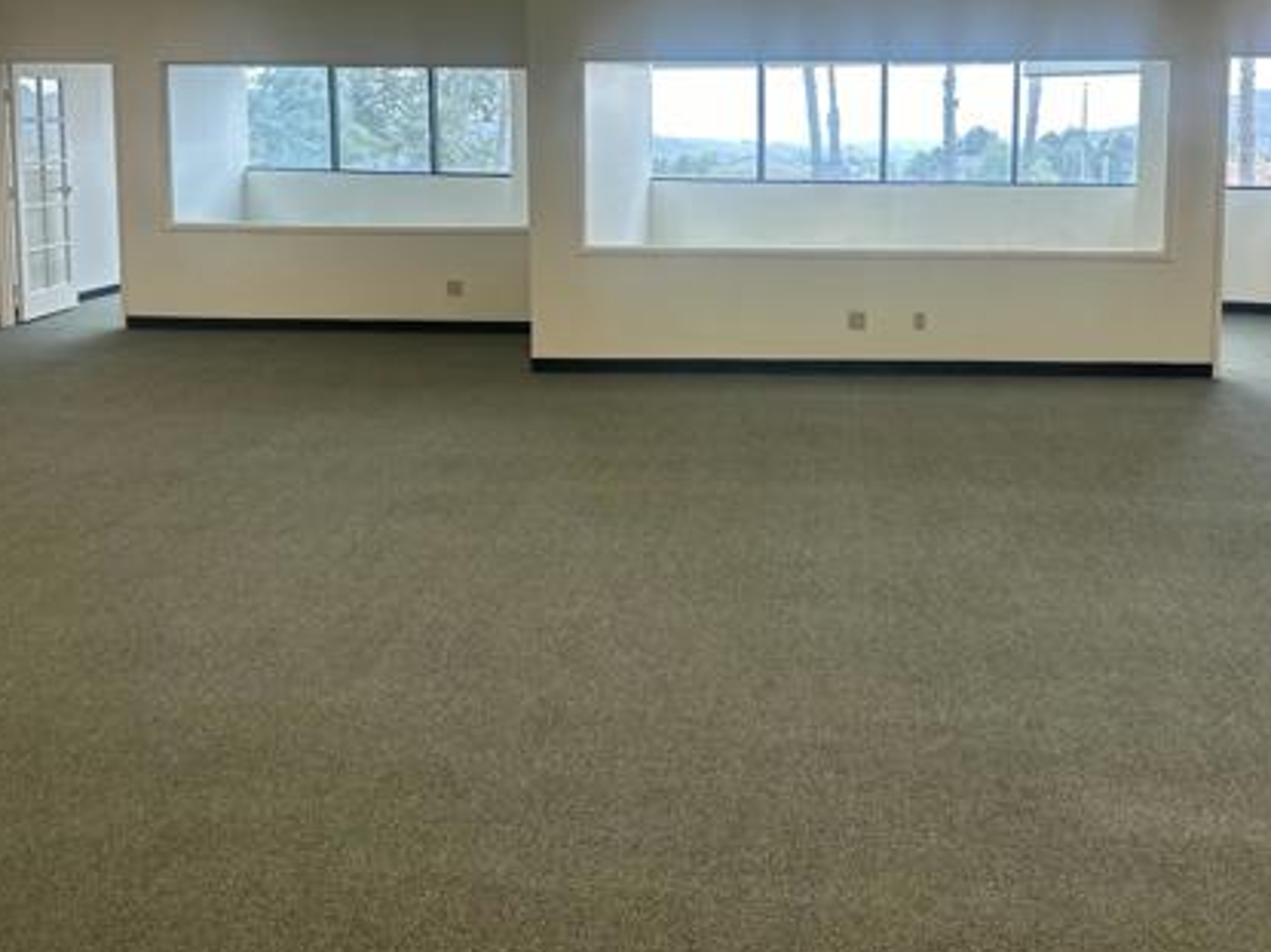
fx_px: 1358
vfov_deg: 37.7
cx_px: 766
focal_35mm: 37
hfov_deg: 49.8
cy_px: 236
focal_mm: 6.86
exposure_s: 1/120
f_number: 1.78
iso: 80
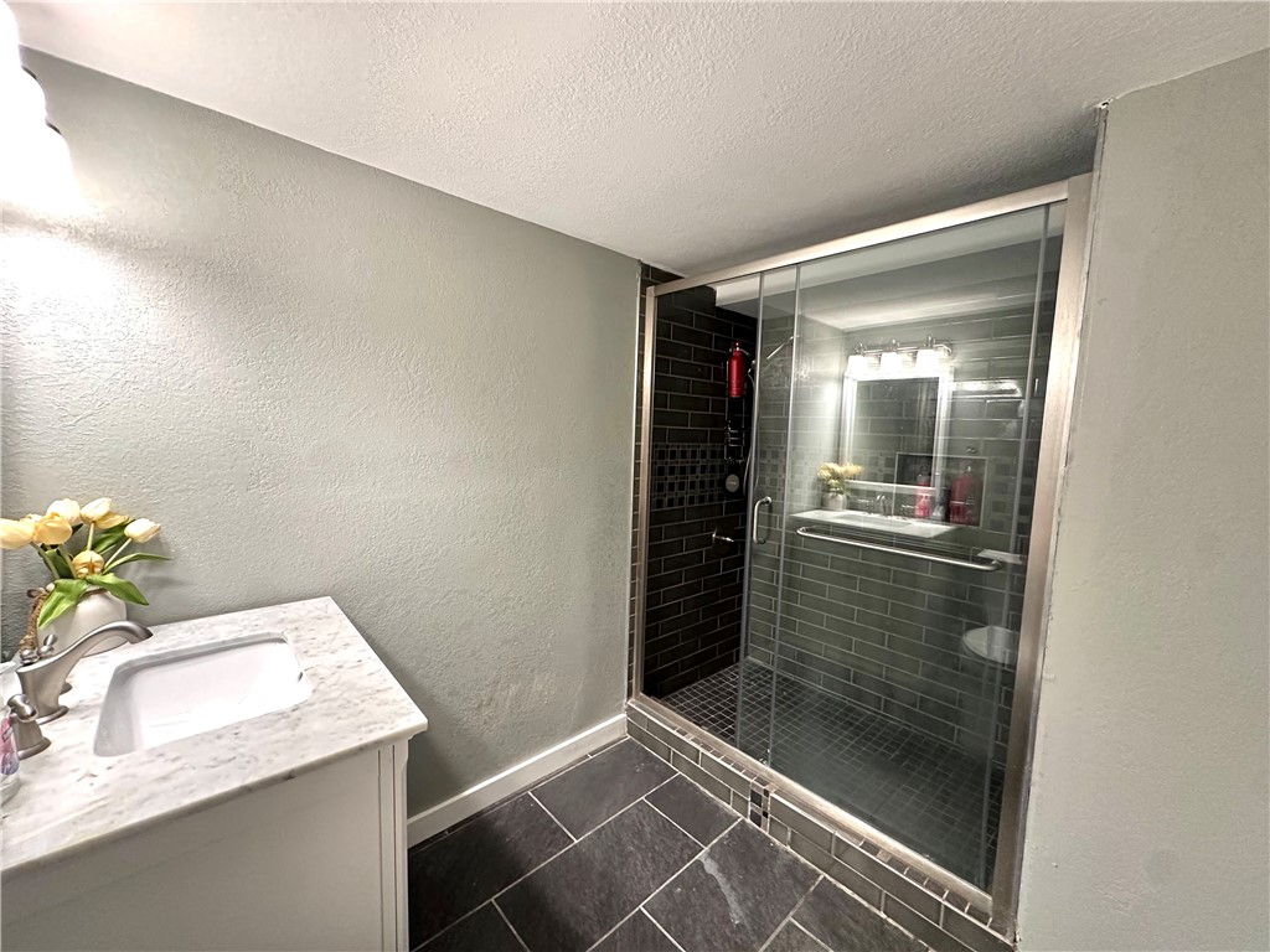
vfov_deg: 85.7
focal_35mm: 14
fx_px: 514
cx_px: 635
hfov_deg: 102.1
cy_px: 476
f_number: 2.2
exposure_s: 1/60
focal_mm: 2.22
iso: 320
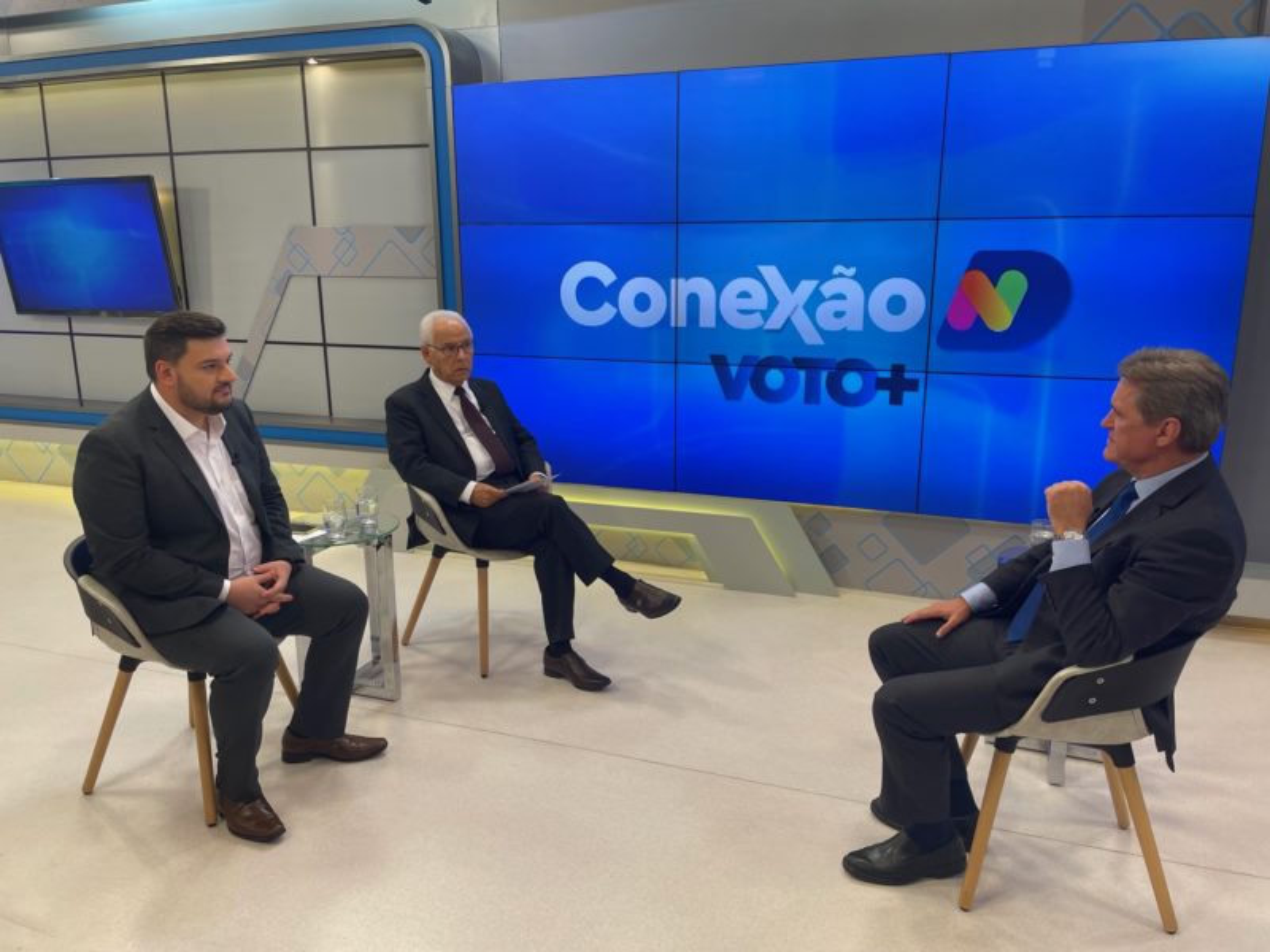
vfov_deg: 53.1
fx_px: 954
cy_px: 476
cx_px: 635
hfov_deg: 67.3
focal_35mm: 26
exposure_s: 1/120
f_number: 1.6
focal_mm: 4.2
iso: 80
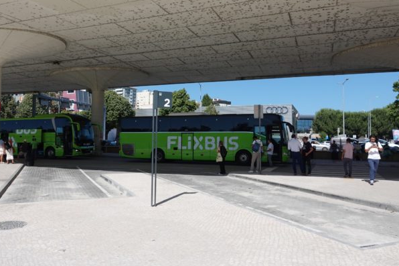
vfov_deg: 44.9
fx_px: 321
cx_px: 177
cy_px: 121
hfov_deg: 63.5
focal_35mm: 29
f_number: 4
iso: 100
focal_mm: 8.8
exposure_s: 1/1000
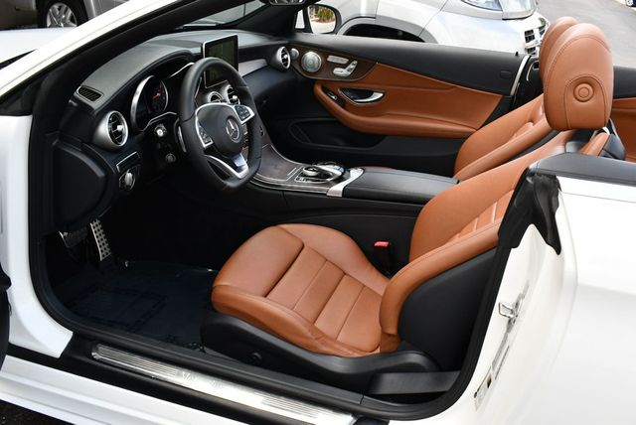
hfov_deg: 53.1
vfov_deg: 36.9
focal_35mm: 36
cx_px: 318
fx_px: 637
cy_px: 212
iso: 280
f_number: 5.6
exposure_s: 1/250
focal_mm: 18
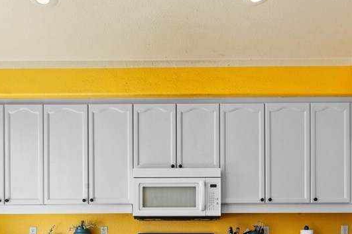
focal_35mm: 27
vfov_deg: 43.2
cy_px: 217
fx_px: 264
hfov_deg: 67.4
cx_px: 172
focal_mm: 14
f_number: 11
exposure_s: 1/5
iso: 100
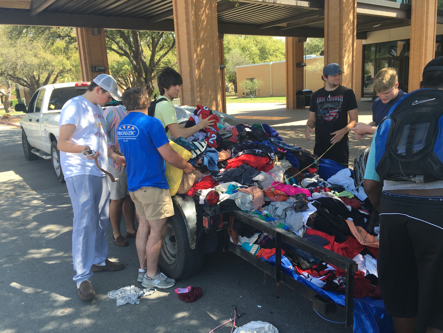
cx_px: 222
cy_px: 166
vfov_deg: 48.2
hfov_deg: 61.7
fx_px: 371
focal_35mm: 29
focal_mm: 4.15
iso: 25
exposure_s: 1/323
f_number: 2.2
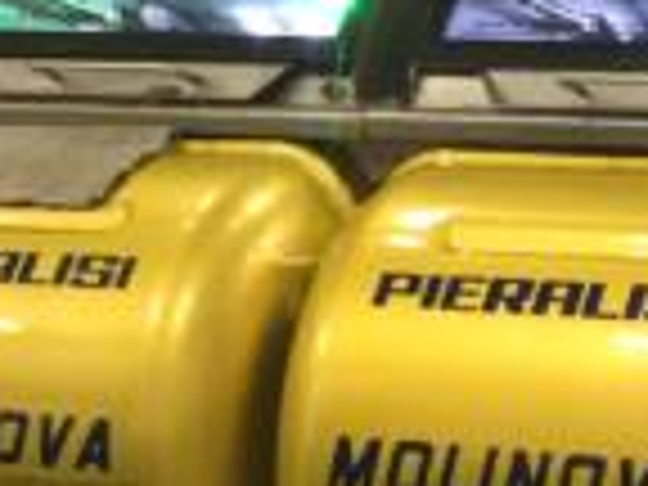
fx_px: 2902
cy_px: 320
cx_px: 1040
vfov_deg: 9.6
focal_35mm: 155
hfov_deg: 12.0
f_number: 2.2
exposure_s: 1/33
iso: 320
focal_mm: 4.15
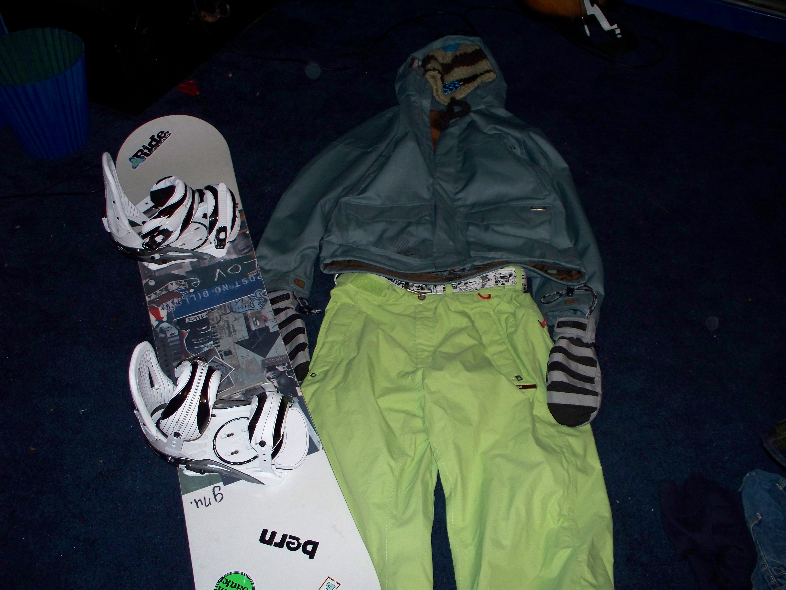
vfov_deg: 39.7
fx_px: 817
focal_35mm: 36
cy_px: 295
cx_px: 393
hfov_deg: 51.4
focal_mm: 7.54
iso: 200
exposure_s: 1/30
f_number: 2.8
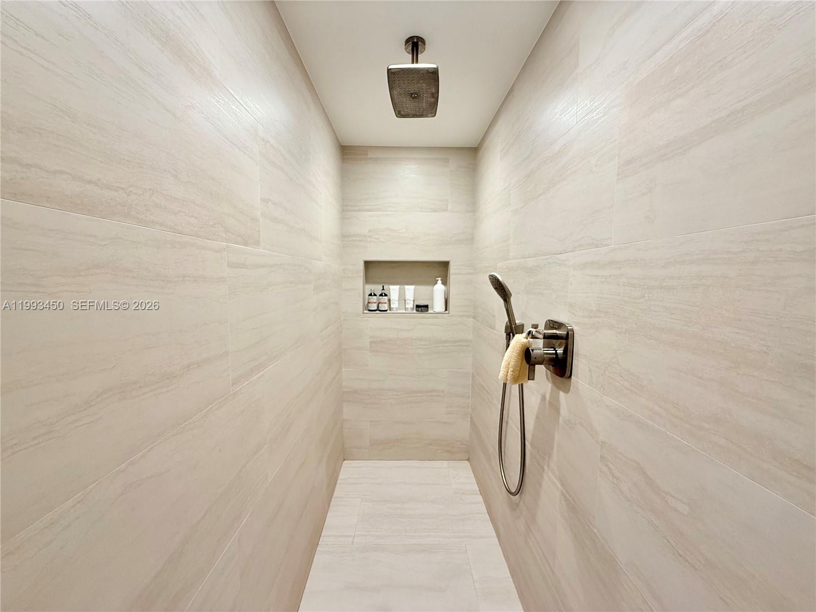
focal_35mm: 14
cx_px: 408
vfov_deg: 85.7
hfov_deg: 102.1
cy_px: 306
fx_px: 330
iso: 200
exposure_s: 1/120
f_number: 2.2
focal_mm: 2.22
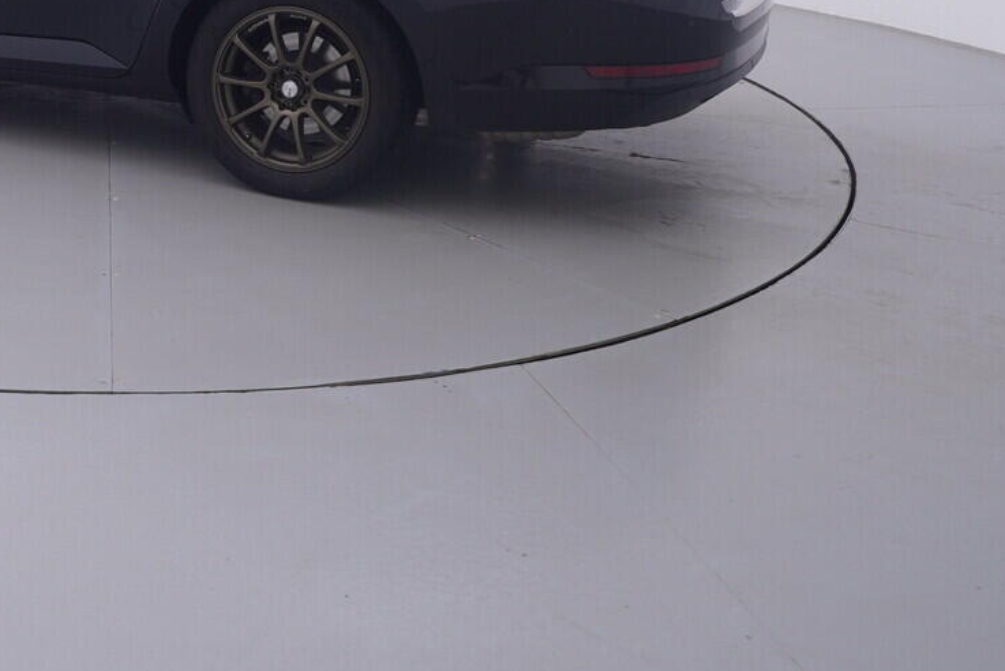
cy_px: 115
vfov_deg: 29.7
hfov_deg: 40.6
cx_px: 72
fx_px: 1228
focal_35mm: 44
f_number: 5
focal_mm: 15
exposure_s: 1/80
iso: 200
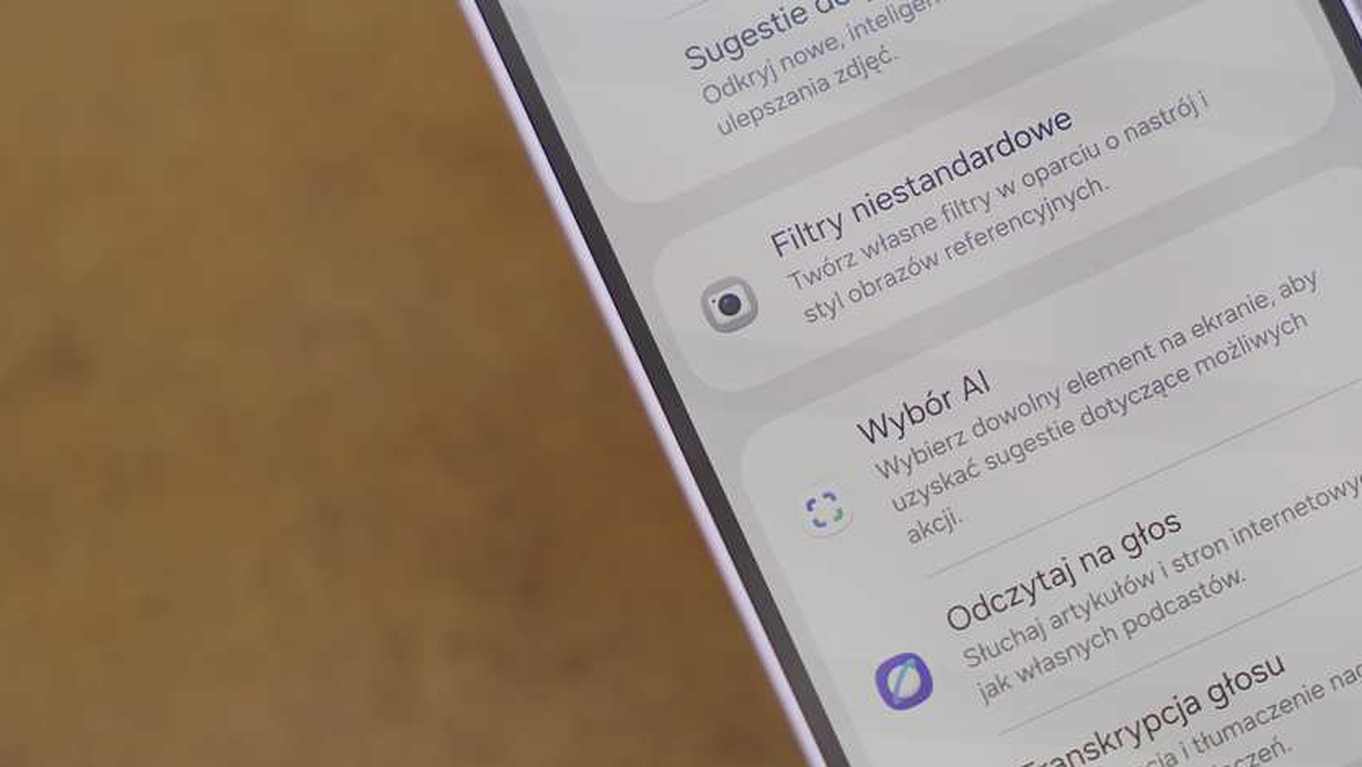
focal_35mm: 158
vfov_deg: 7.7
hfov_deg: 13.6
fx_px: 5707
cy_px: 300
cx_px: 1018
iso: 100
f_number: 2.8
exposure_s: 1/500
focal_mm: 70
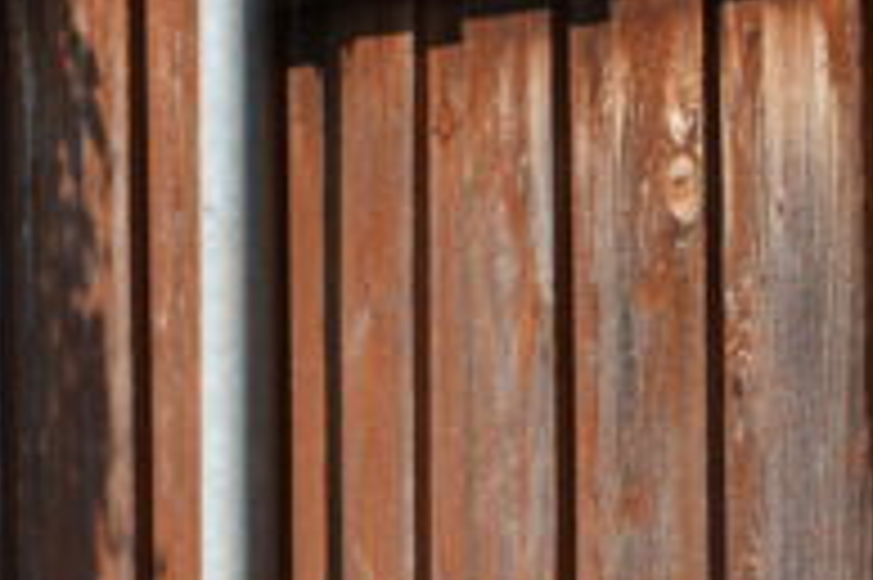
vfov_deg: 2.5
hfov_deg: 3.7
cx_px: -986
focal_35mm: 554
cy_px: 1315
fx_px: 13423
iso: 100
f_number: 4.5
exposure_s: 1/400
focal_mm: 105
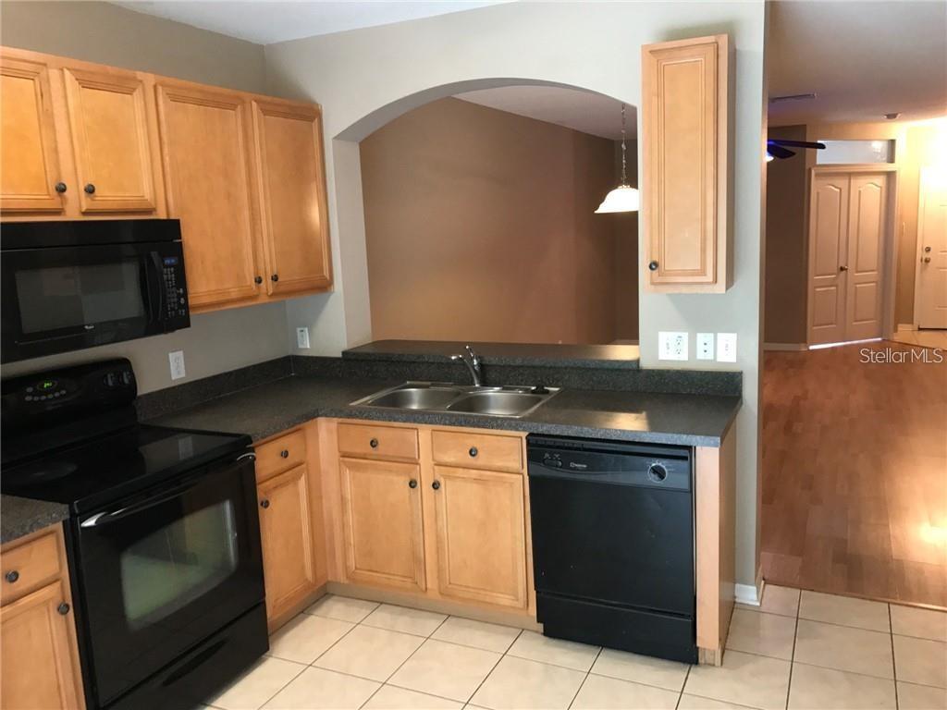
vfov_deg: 49.7
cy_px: 355
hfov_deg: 63.4
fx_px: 766
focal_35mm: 28
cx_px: 474
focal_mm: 3.99
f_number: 1.8
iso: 100
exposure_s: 1/30
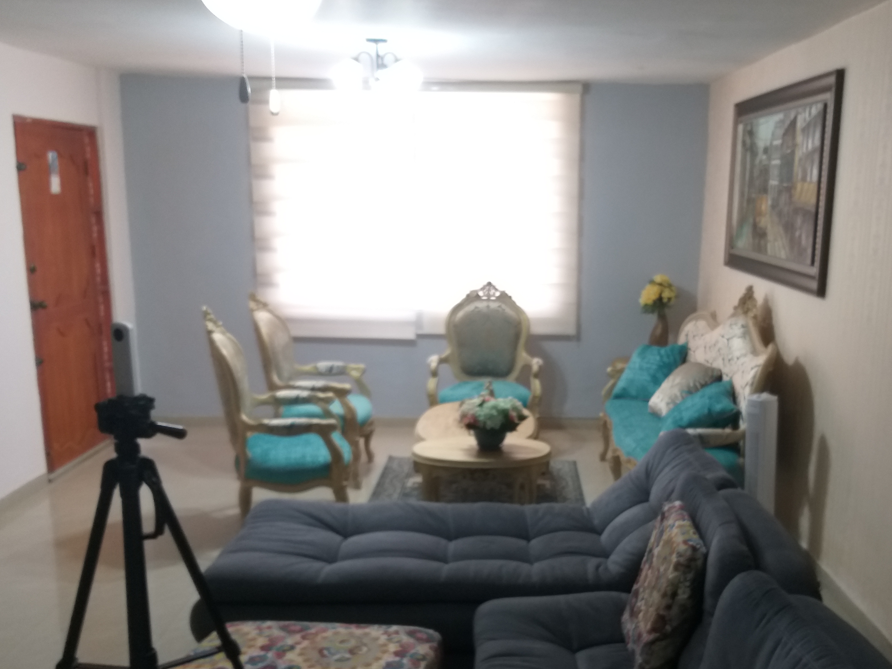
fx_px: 979
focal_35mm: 38
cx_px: 550
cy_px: 432
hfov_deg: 48.6
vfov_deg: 37.4
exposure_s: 1/24
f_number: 1.7
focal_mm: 3.93
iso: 125
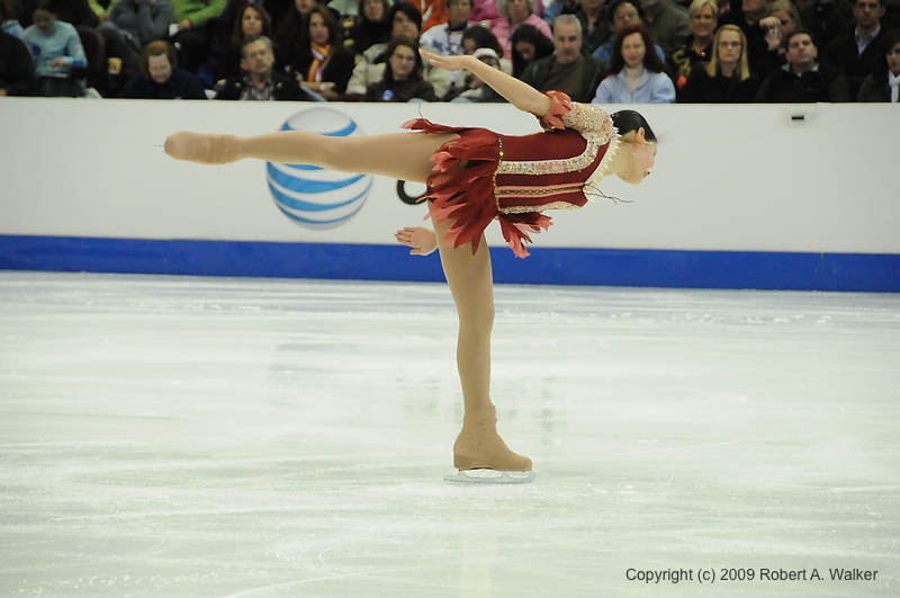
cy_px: 299
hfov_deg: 10.2
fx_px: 5055
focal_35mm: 202
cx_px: 450
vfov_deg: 6.8
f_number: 5.6
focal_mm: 135
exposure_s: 1/800
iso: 3200
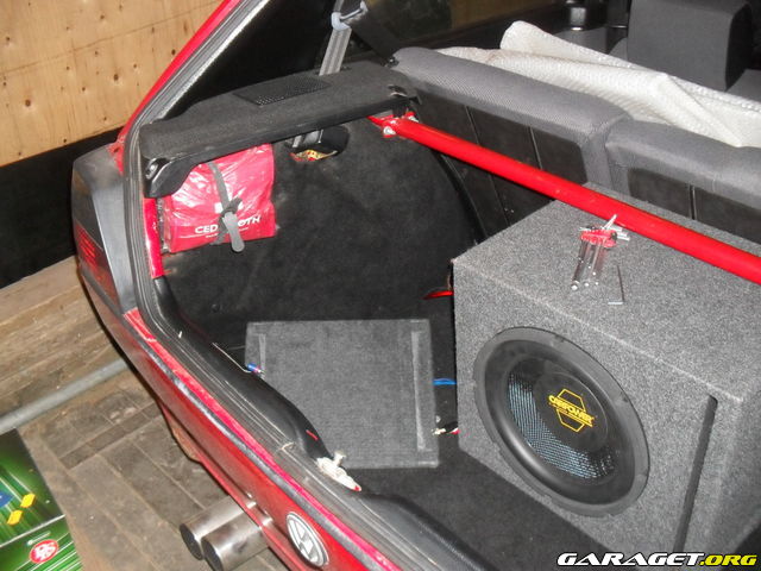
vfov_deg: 40.7
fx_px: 769
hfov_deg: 52.6
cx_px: 380
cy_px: 286
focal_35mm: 35
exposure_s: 1/45
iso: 400
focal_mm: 6.3
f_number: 3.2
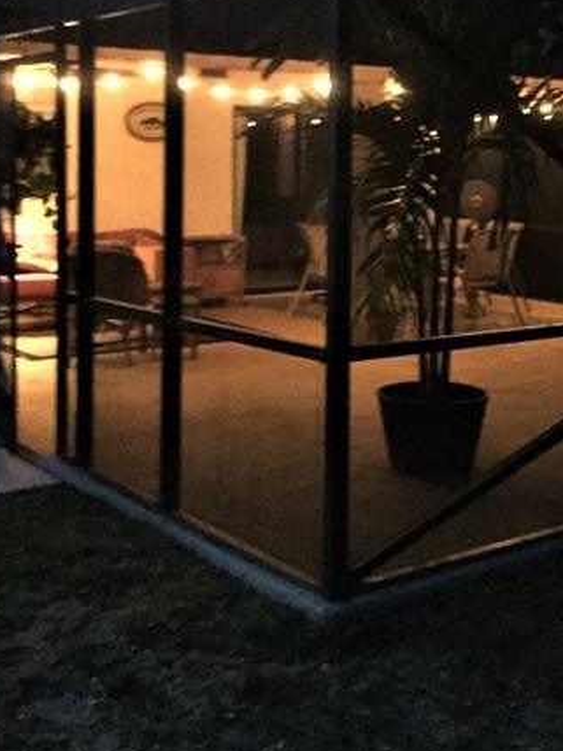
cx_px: 398
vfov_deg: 36.1
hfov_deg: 27.8
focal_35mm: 52
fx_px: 1128
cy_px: 200
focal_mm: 4.15
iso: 2000
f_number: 2.2
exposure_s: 1/15
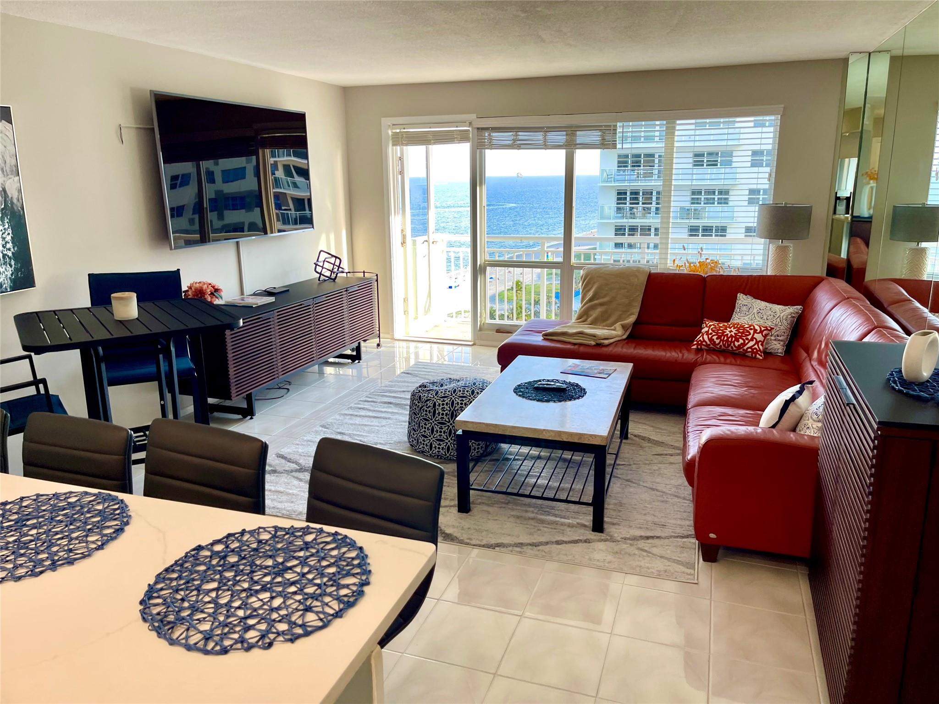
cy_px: 352
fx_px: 678
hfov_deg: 69.4
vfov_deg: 54.9
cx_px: 470
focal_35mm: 25
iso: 50
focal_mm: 5.1
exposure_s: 1/120
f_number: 1.6
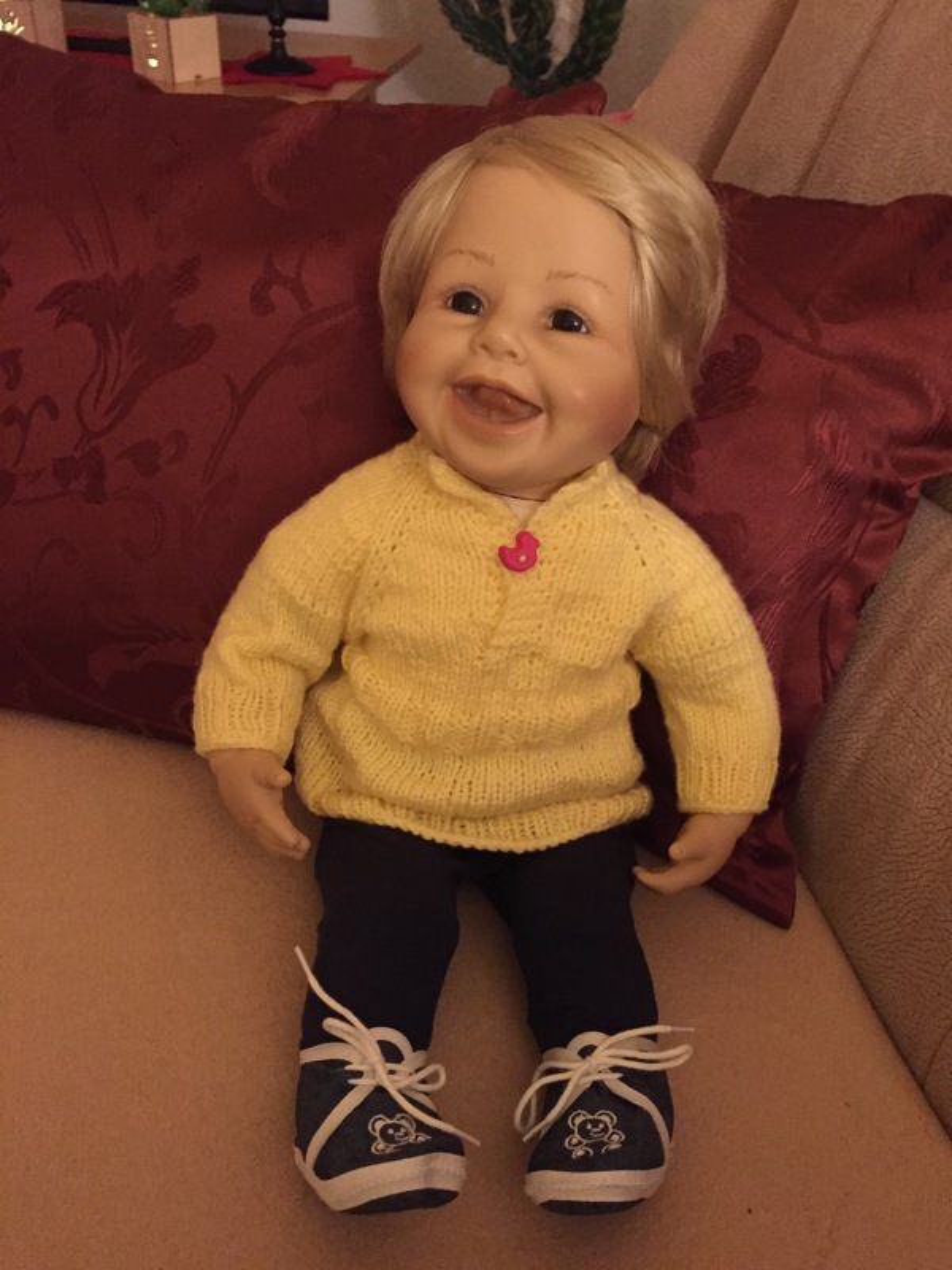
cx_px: 476
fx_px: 1063
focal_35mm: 29
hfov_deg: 48.2
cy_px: 635
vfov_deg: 61.7
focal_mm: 4.15
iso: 500
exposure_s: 1/17
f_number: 2.2
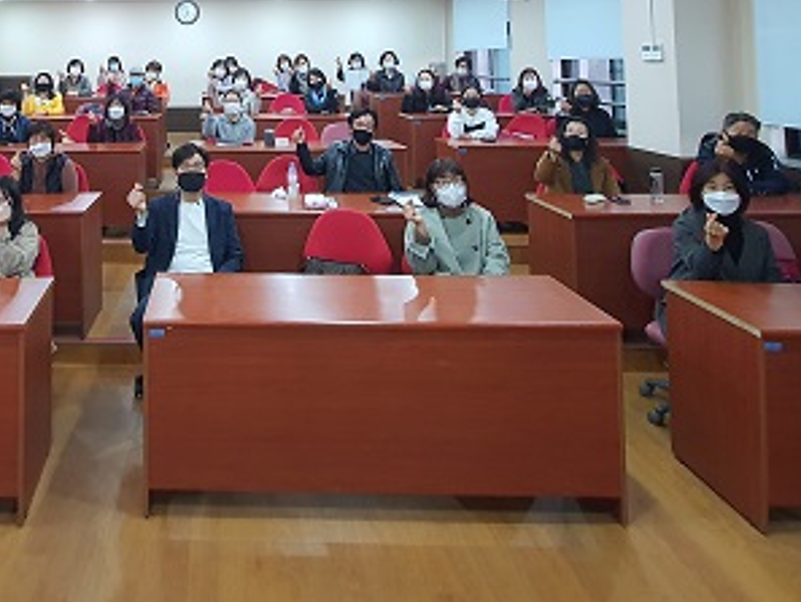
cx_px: 208
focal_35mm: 28
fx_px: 648
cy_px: 3
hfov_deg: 60.2
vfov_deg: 43.0
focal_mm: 1.8
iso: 320
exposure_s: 1/40
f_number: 2.2
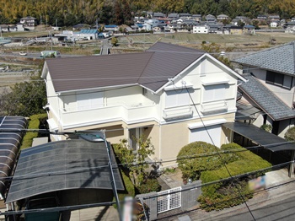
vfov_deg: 36.8
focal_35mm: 39
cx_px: 148
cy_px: 110
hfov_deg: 47.9
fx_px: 332
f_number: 3.4
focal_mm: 6.77
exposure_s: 1/1000
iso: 100
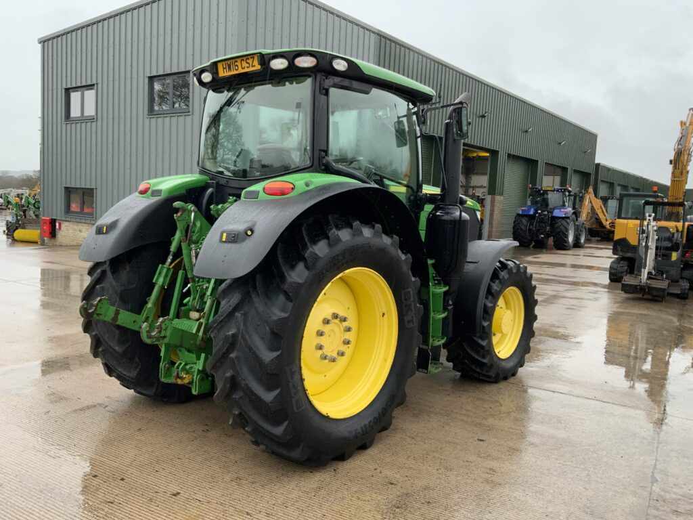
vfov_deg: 48.2
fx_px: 581
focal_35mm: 29
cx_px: 346
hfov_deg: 61.7
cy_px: 260
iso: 64
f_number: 1.8
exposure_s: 1/122
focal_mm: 3
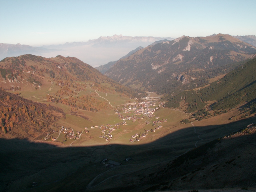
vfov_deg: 40.7
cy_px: 96
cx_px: 128
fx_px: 259
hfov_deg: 52.6
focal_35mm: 35
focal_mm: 5.86
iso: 50
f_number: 4
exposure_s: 1/640
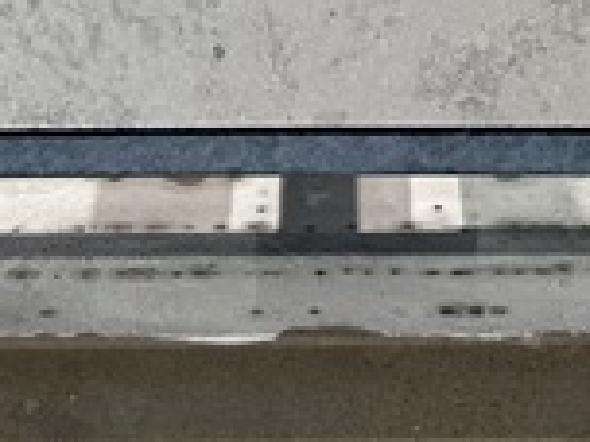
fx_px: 2148
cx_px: 330
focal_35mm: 126
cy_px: -640
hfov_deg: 15.6
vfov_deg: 10.2
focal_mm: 6.86
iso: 200
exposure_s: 1/100
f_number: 1.78
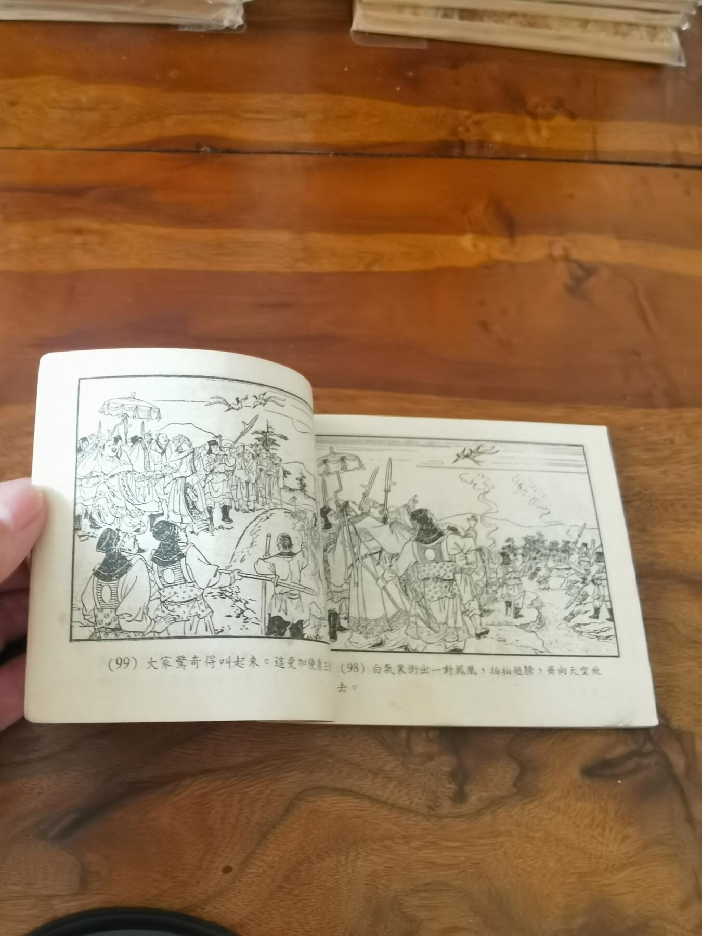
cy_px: 468
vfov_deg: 65.3
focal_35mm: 27
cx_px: 351
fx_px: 730
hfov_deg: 51.4
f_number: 2.2
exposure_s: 1/25
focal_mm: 2.26
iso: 320
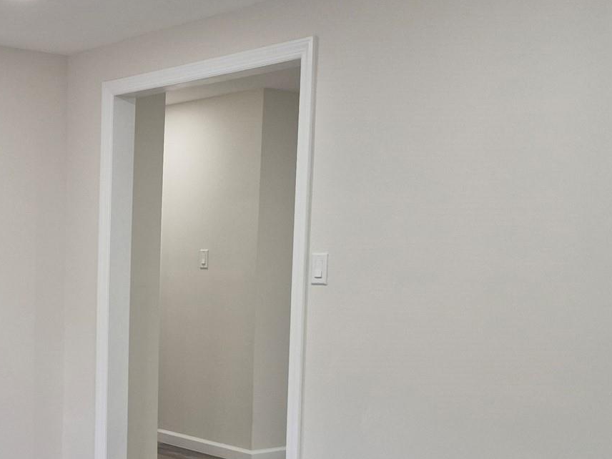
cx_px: 26
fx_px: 972
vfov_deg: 26.1
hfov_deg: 32.6
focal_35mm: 55
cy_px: 362
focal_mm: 5.4
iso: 200
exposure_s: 1/180
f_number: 1.8
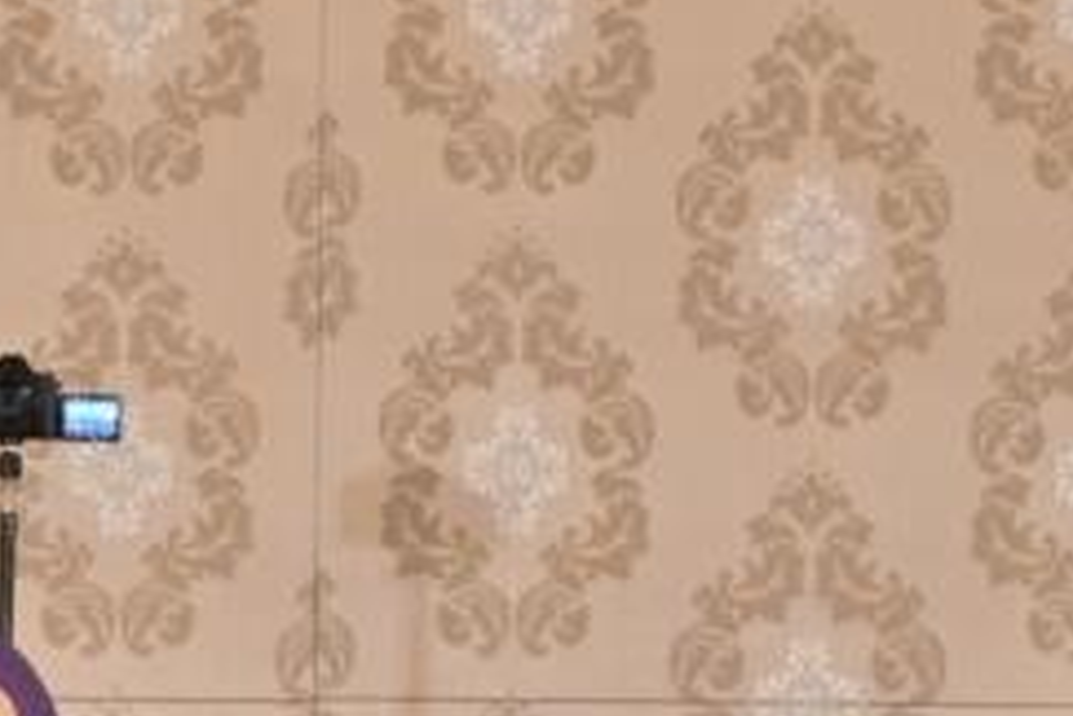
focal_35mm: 265
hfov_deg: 7.8
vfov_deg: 5.1
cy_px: 1310
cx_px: 238
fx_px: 7898
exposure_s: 1/200
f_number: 4
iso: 1000
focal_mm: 63
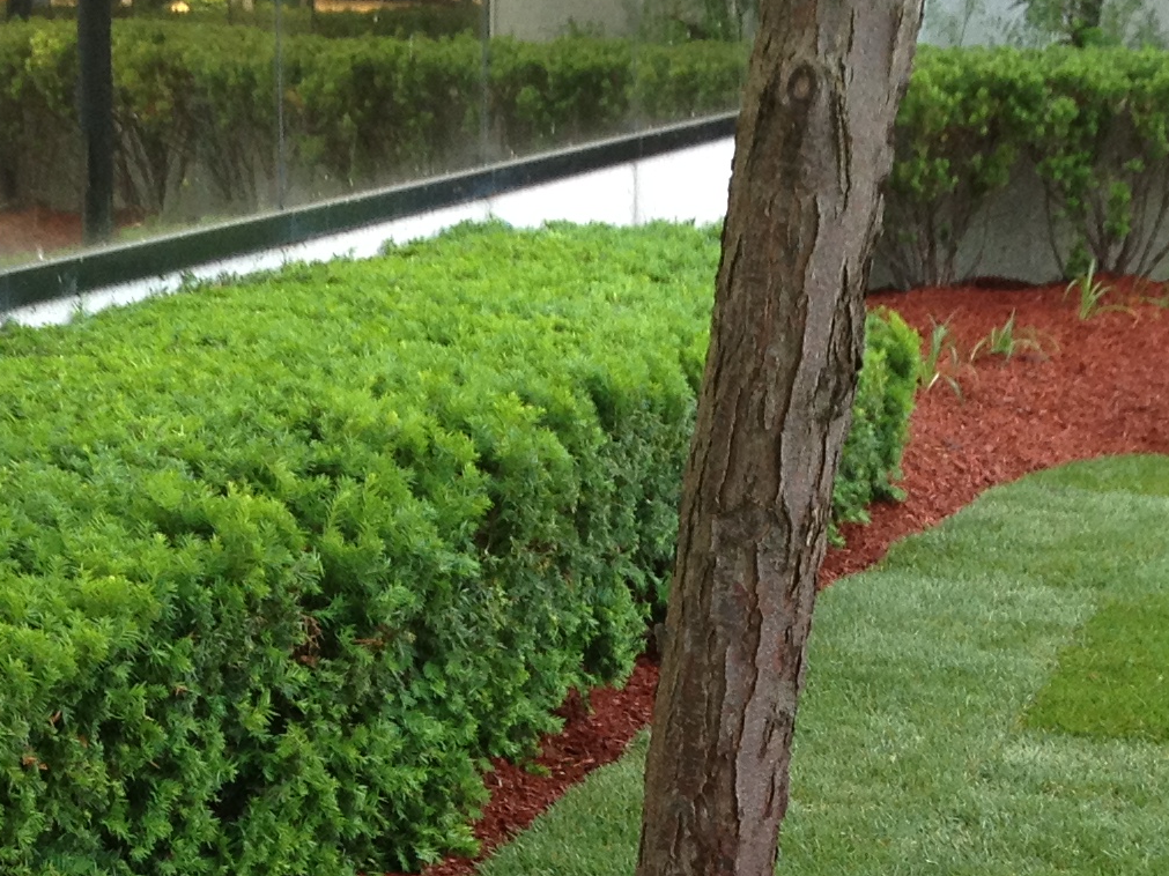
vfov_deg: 12.7
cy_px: 1157
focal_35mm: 113
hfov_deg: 17.4
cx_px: 621
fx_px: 3816
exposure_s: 1/222
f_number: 2.4
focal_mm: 4.28
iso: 64
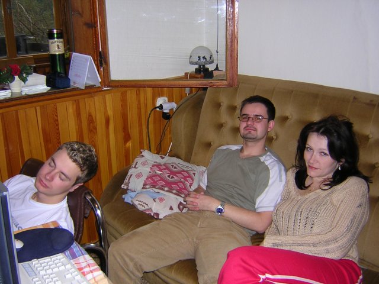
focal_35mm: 36
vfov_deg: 39.7
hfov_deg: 51.4
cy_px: 142
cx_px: 190
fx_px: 394
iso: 150
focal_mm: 4.7
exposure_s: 1/60.1
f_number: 2.6
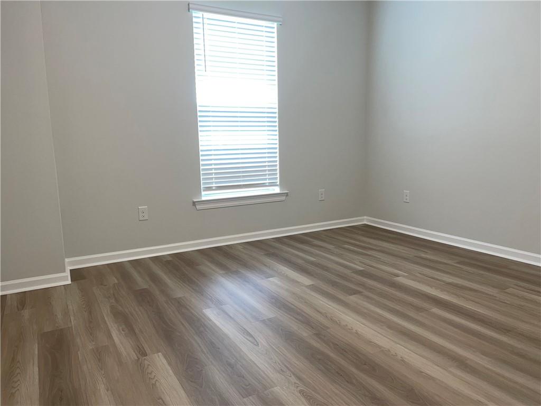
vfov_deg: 53.1
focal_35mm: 26
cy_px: 203
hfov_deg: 67.3
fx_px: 406
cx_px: 270
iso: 32
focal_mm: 4.2
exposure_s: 1/25
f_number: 1.6
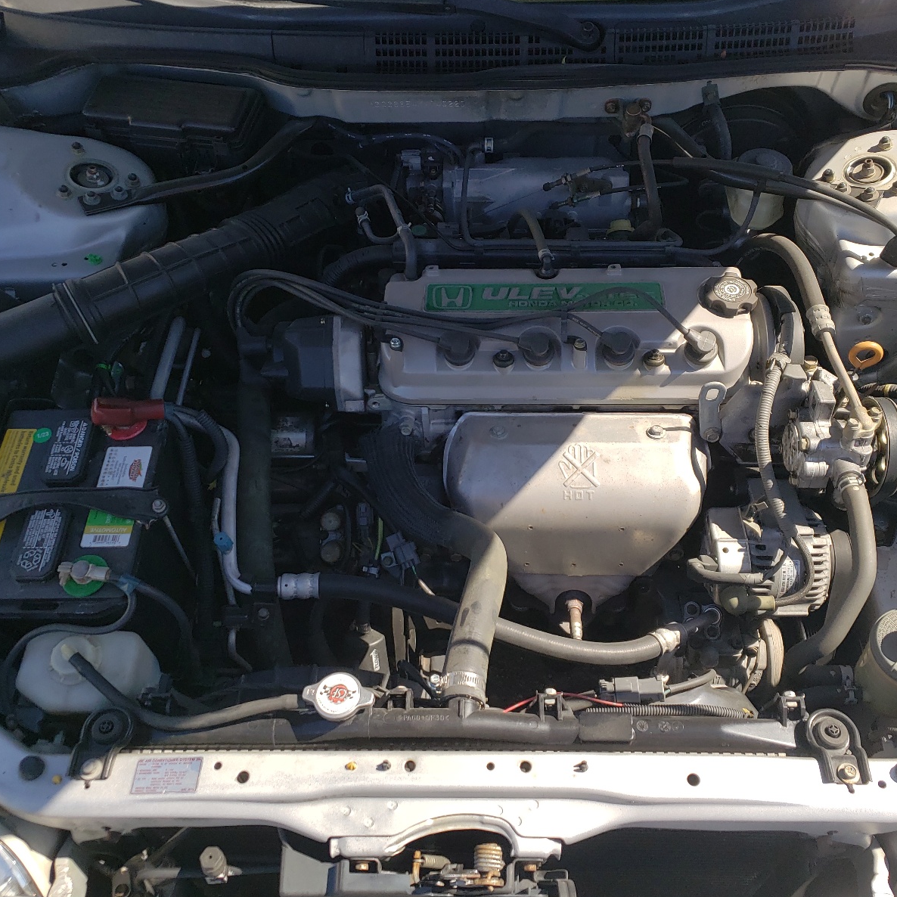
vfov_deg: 52.5
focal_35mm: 31
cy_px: 447
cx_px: 479
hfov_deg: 52.5
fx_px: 909
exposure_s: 1/1667
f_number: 1.5
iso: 50
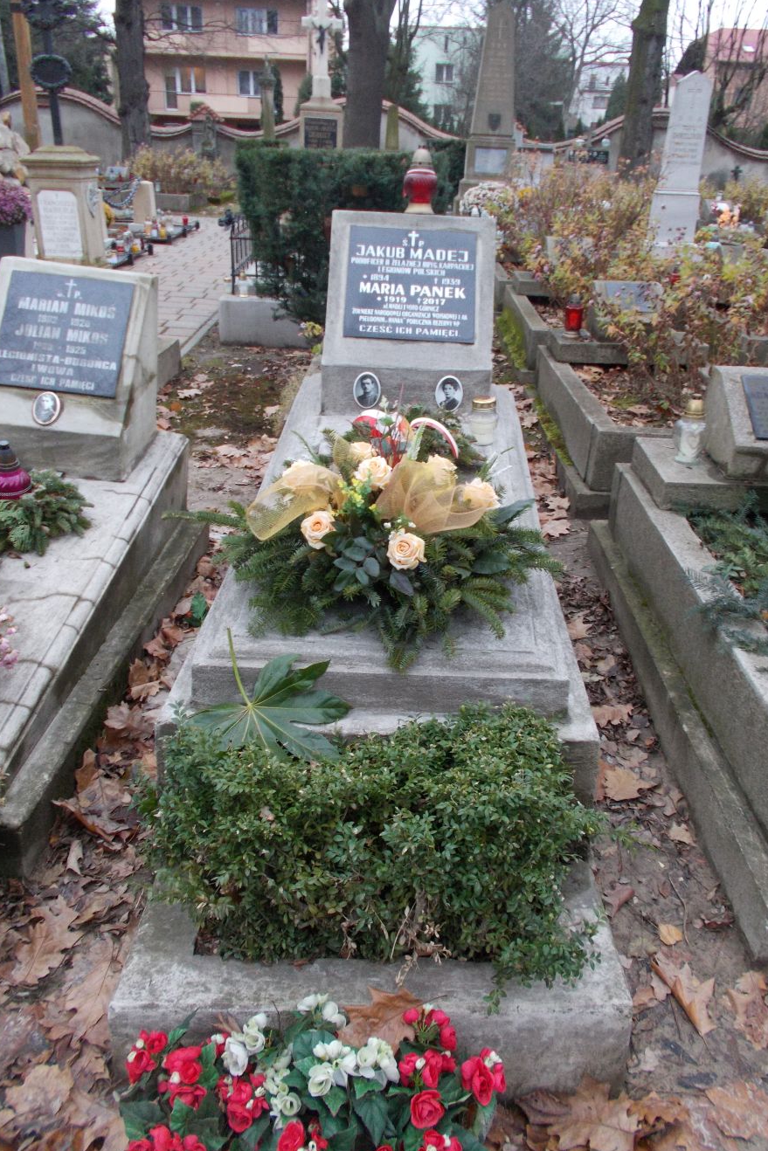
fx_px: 896
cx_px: 395
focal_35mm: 28
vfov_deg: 65.5
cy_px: 593
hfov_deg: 46.4
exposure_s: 1/25
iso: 200
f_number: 3.2
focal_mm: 4.6
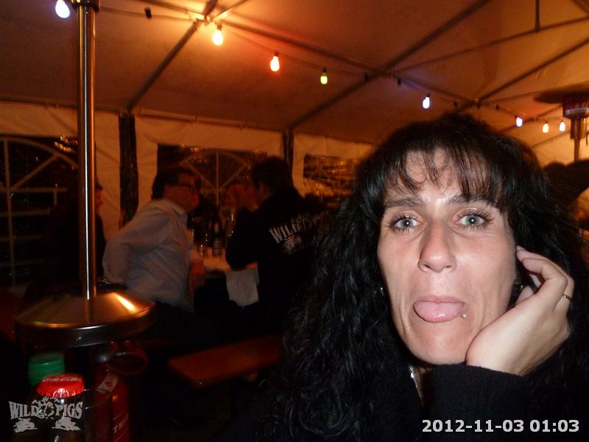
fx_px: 425
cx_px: 294
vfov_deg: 54.9
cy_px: 221
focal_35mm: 25
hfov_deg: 69.4
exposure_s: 1/8
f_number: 3.3
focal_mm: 4.1
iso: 400
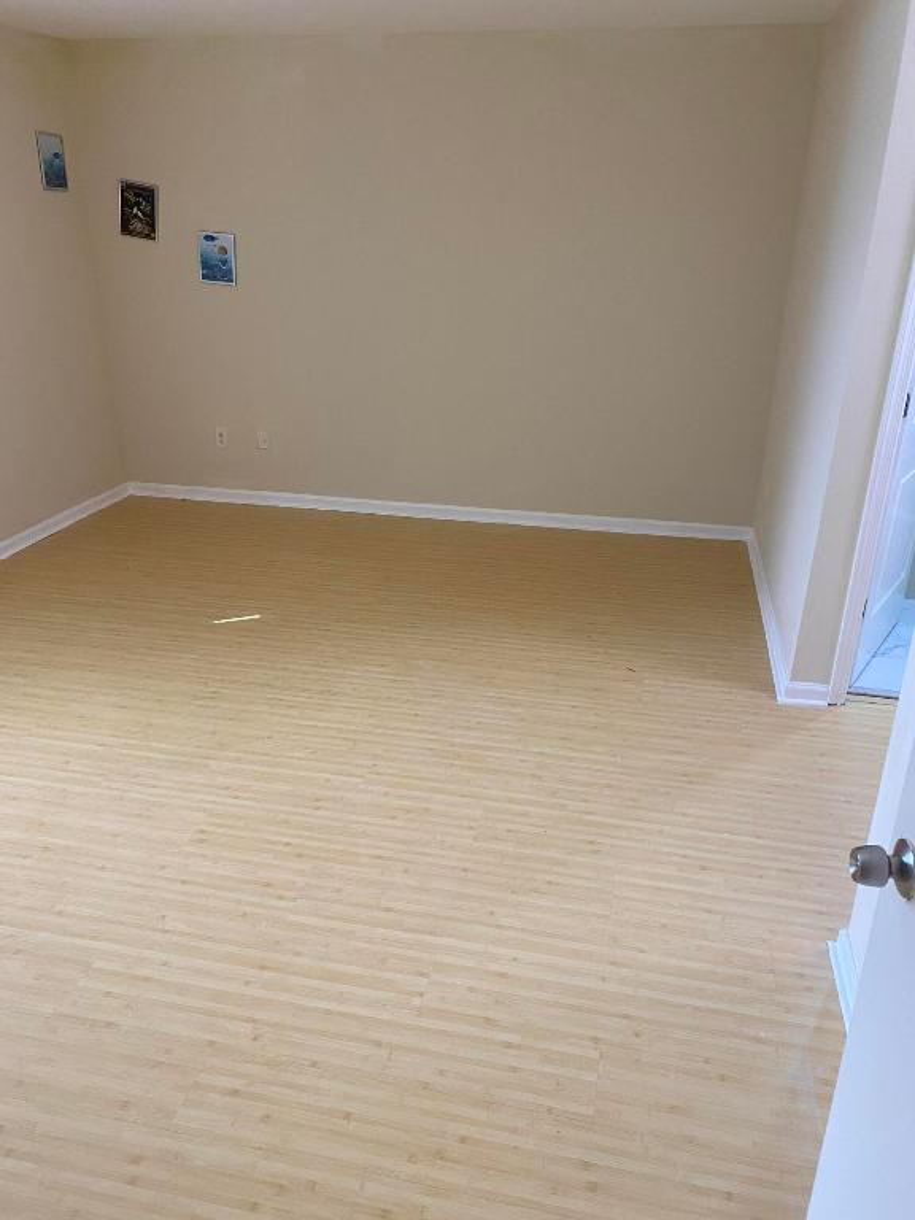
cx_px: 458
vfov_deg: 67.3
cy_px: 610
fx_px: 916
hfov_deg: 53.1
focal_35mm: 26
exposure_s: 1/60
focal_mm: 4.25
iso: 100
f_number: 1.8
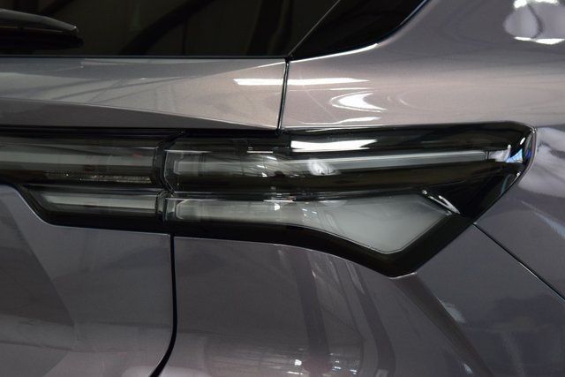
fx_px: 1295
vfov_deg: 16.6
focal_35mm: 82
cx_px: 282
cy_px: 188
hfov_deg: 24.6
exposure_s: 1/60
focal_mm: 55
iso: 1600
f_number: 6.3
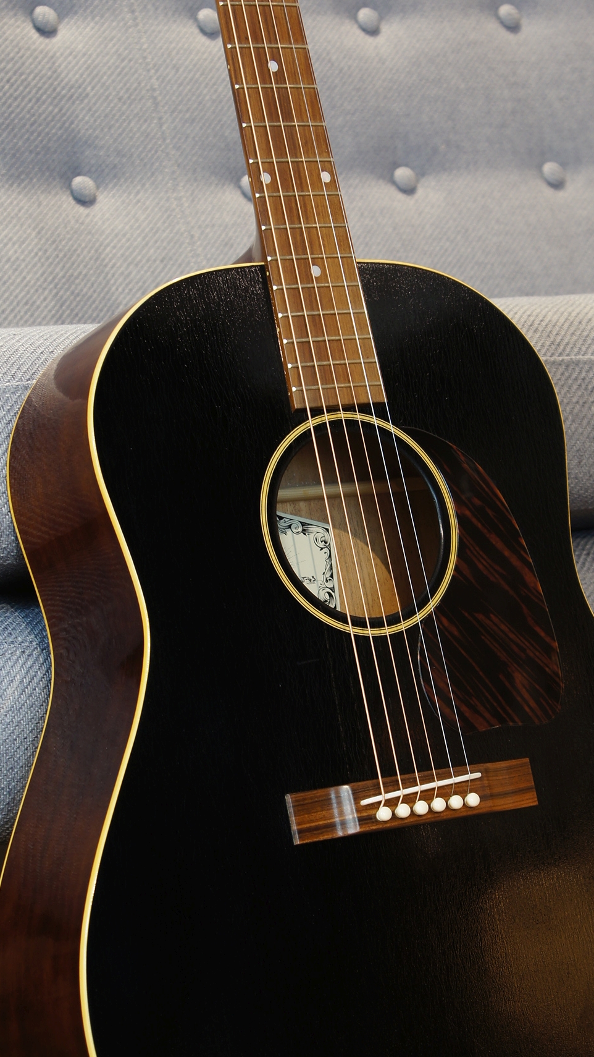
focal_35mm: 105
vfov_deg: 20.4
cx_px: 363
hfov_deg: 11.5
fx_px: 2940
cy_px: 584
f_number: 7.1
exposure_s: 1/4
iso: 100
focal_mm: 50
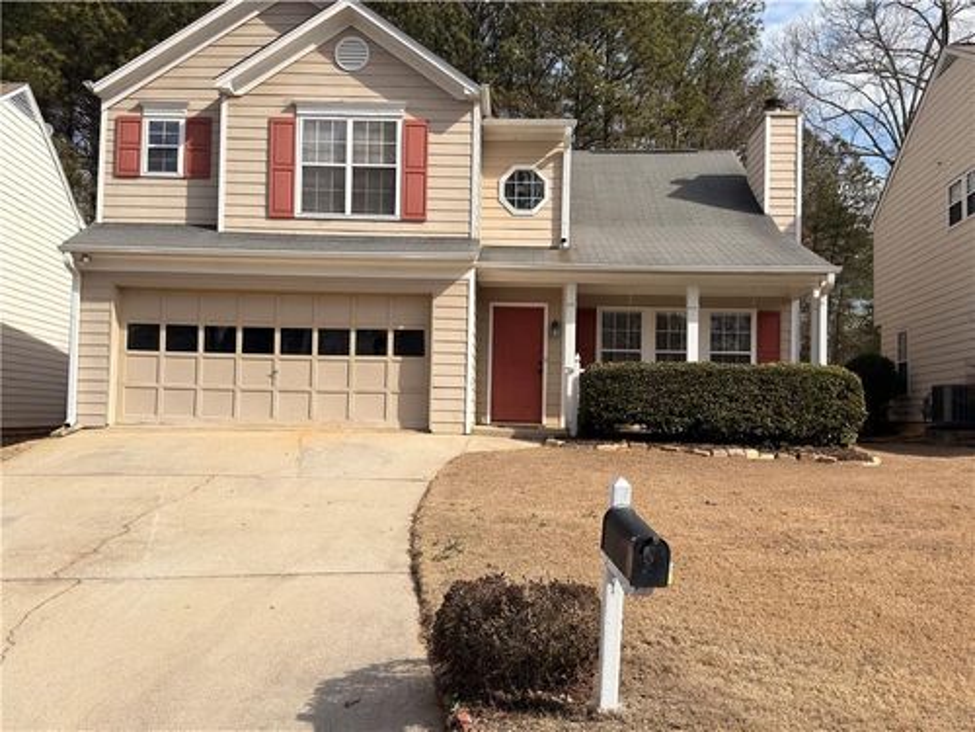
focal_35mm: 33
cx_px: 488
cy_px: 366
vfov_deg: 42.9
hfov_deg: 55.4
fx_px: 929
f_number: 1.78
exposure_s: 1/5000
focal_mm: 6.76
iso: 64
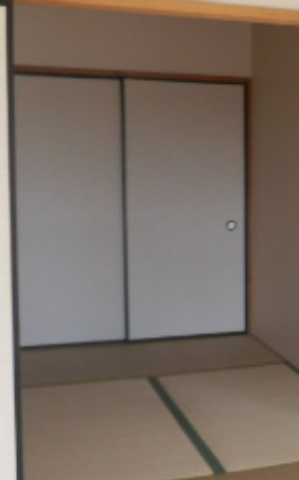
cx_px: 425
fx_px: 915
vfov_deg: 29.4
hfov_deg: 17.1
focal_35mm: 70
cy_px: 249
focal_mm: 4.2
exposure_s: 1/60
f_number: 3
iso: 80
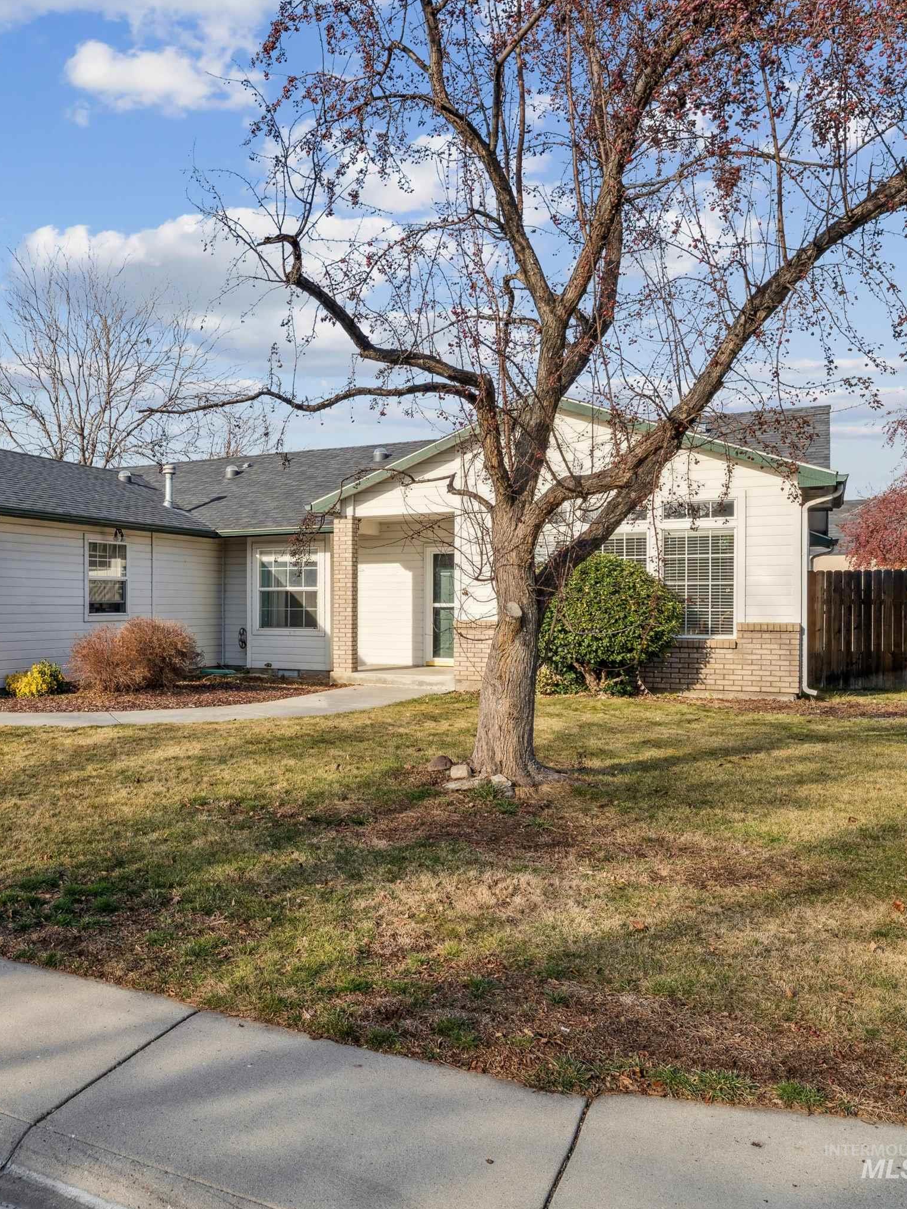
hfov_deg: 42.1
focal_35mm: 30
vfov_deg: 60.2
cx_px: 50
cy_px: 604
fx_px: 1043
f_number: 13
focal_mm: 20.6
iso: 400
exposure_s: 1/320
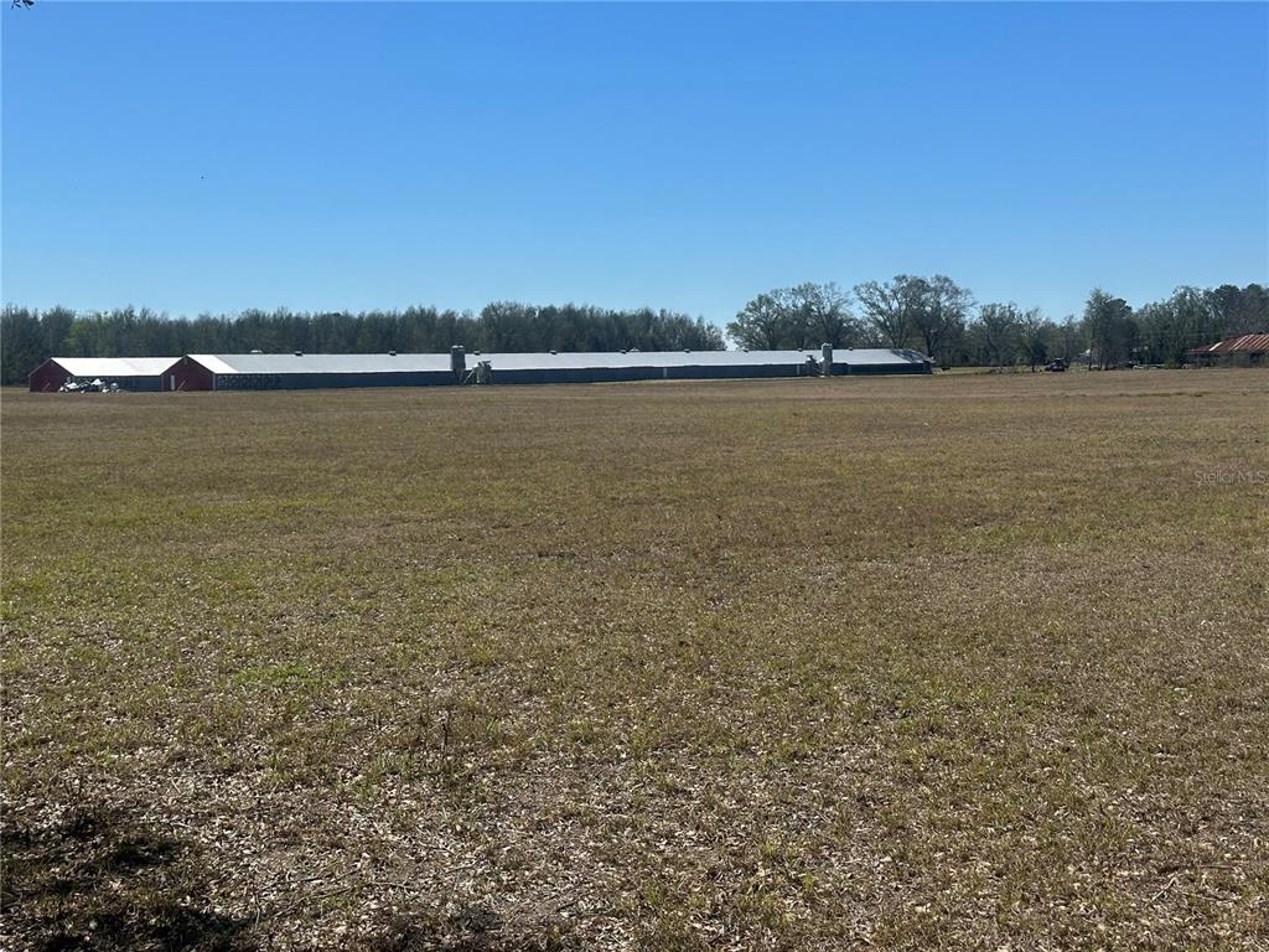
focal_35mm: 48
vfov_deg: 30.3
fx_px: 1760
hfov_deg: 39.7
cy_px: 476
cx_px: 634
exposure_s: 1/5882
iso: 64
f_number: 1.78
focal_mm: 6.86
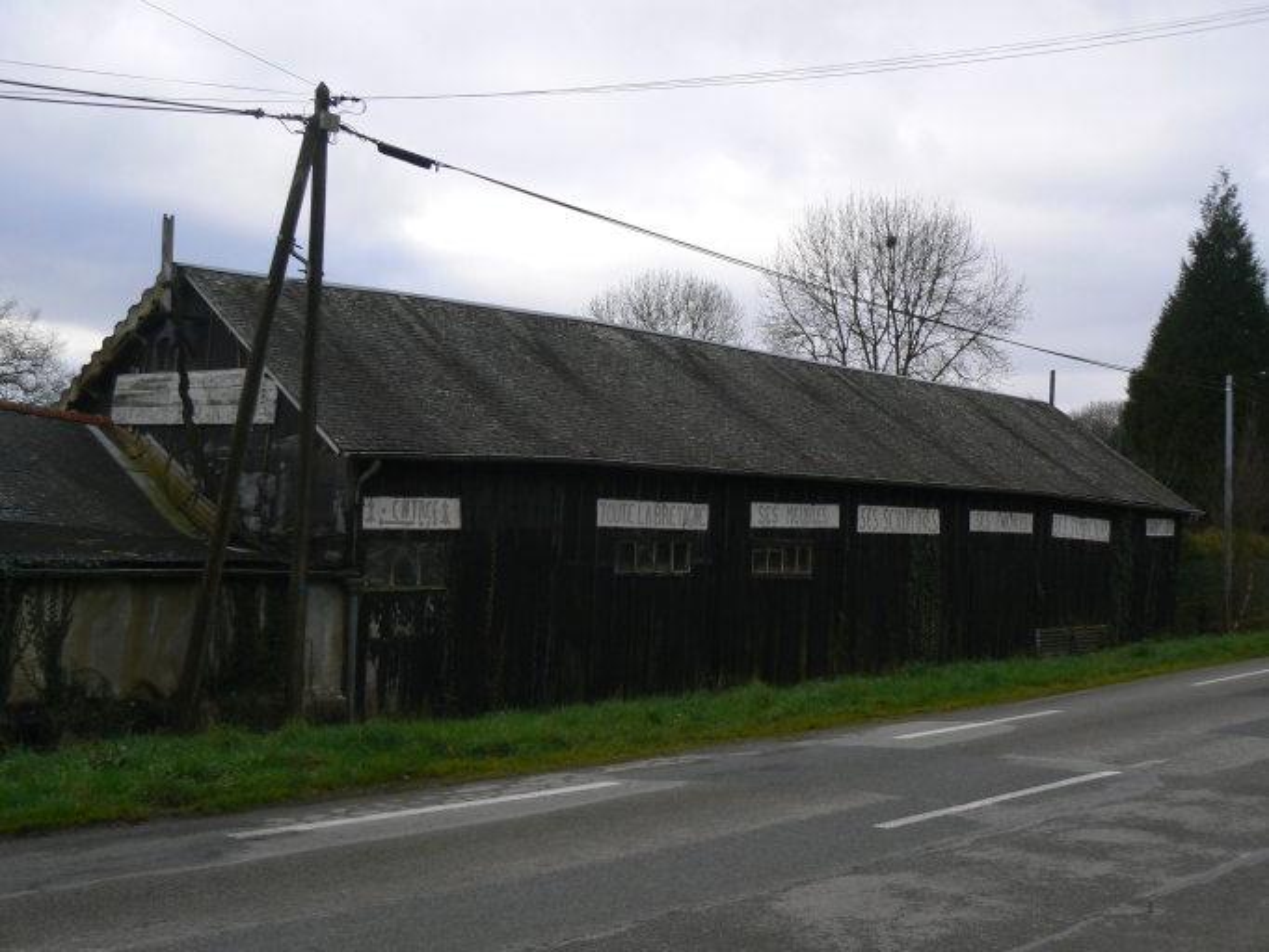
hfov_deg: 43.8
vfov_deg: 33.6
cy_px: 476
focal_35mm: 43
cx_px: 634
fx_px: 1577
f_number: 2.8
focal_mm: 7.1
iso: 100
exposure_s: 1/800
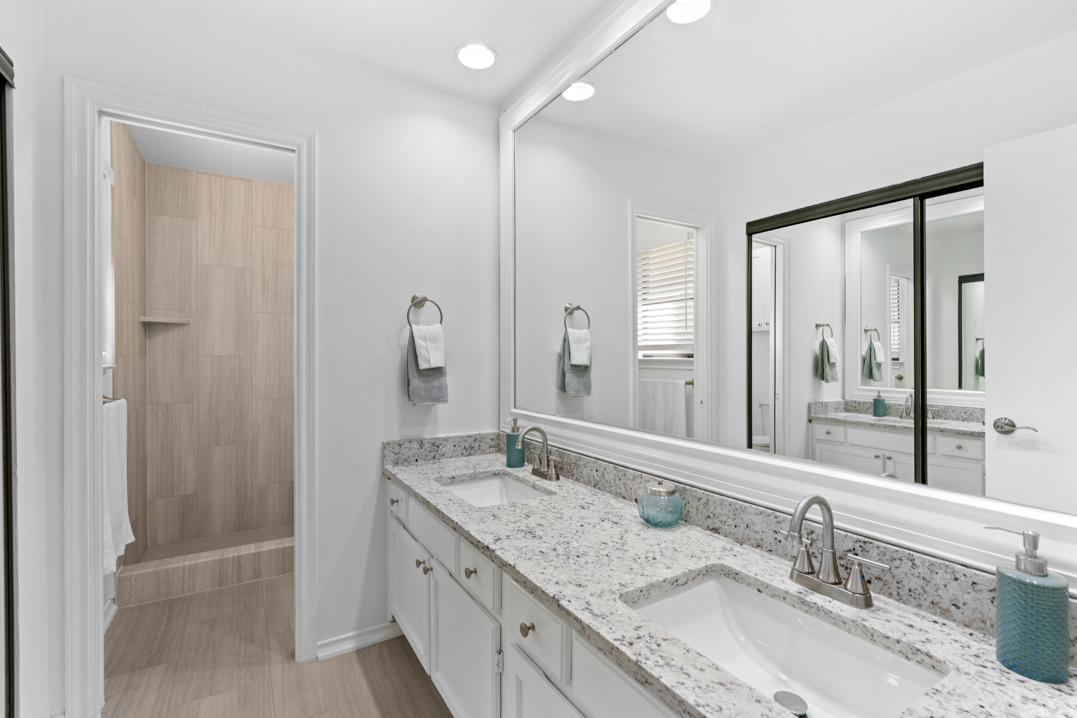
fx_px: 479
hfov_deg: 96.7
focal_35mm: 16
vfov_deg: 73.7
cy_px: 359
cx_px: 538
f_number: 7.1
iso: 320
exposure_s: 1/10
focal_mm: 16
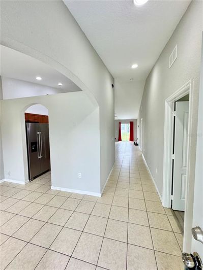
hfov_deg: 85.7
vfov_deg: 102.1
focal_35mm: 14
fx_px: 109
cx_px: 102
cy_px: 135
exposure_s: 1/120
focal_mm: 2.22
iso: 100
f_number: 2.2
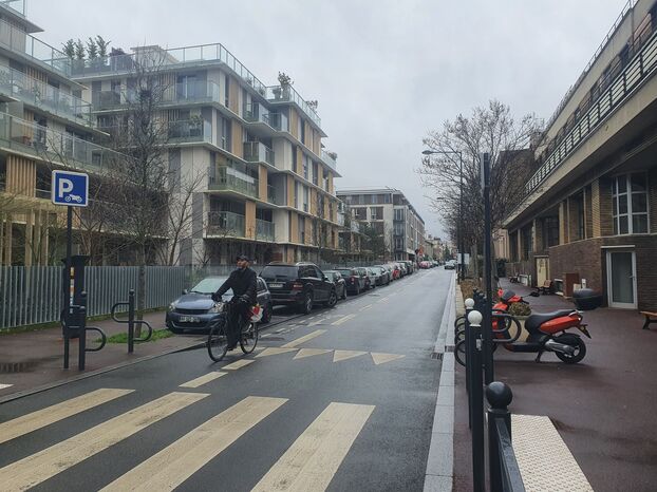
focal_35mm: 26
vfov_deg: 53.0
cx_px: 328
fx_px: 493
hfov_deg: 67.3
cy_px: 246
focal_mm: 4.32
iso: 50
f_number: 2.4
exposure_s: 1/564
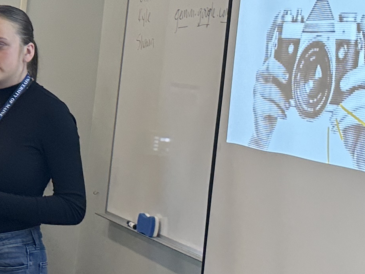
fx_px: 1107
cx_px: 320
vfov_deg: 14.1
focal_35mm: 105
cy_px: 116
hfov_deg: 18.5
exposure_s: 1/90
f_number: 1.78
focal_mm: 6.86
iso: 125
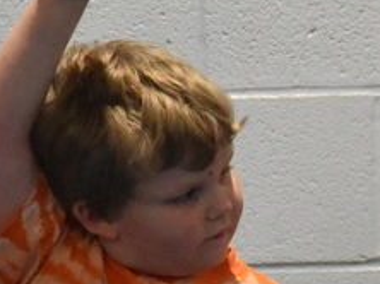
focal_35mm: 865
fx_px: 9485
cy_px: 105
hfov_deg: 2.3
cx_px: 532
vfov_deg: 1.7
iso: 6400
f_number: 5.6
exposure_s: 1/320
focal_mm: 130
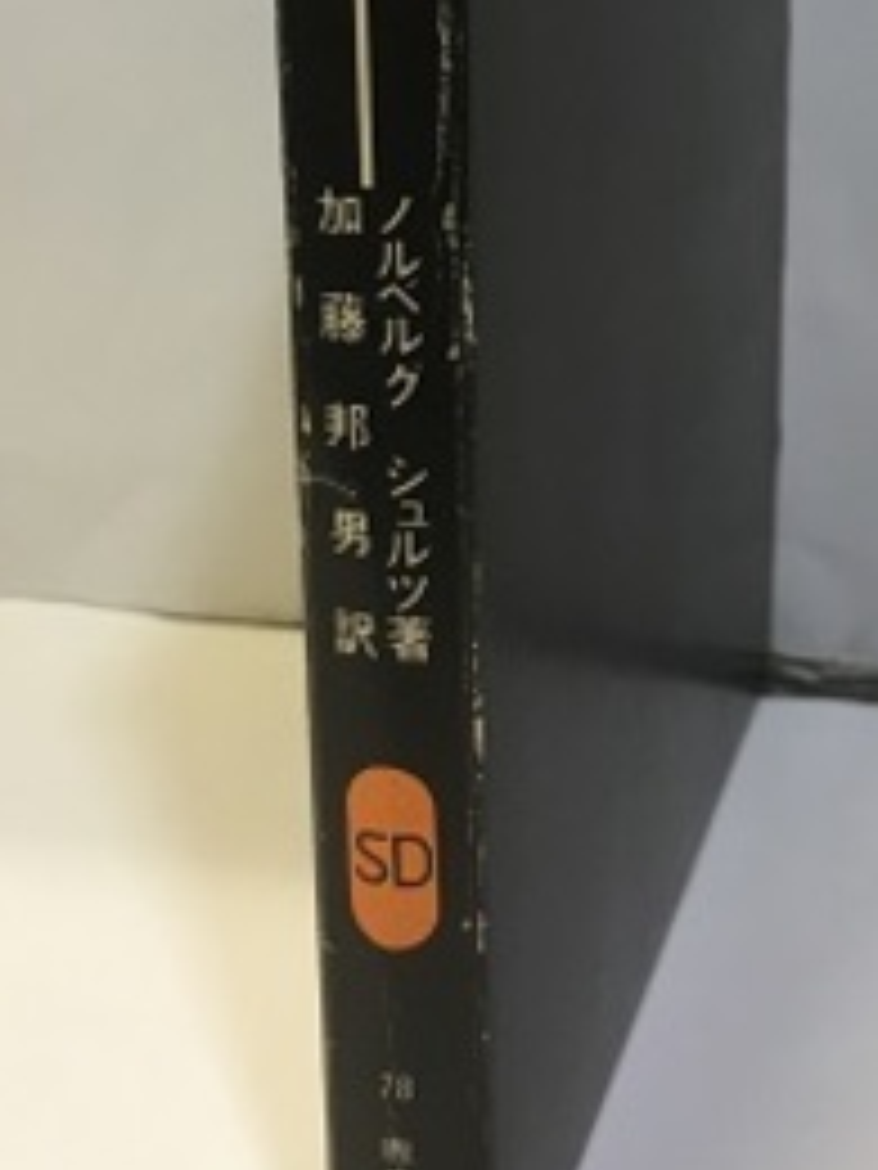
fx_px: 2266
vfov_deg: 28.2
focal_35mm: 67
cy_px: 184
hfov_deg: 21.6
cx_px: 716
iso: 64
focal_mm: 4.15
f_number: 2.2
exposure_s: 1/33
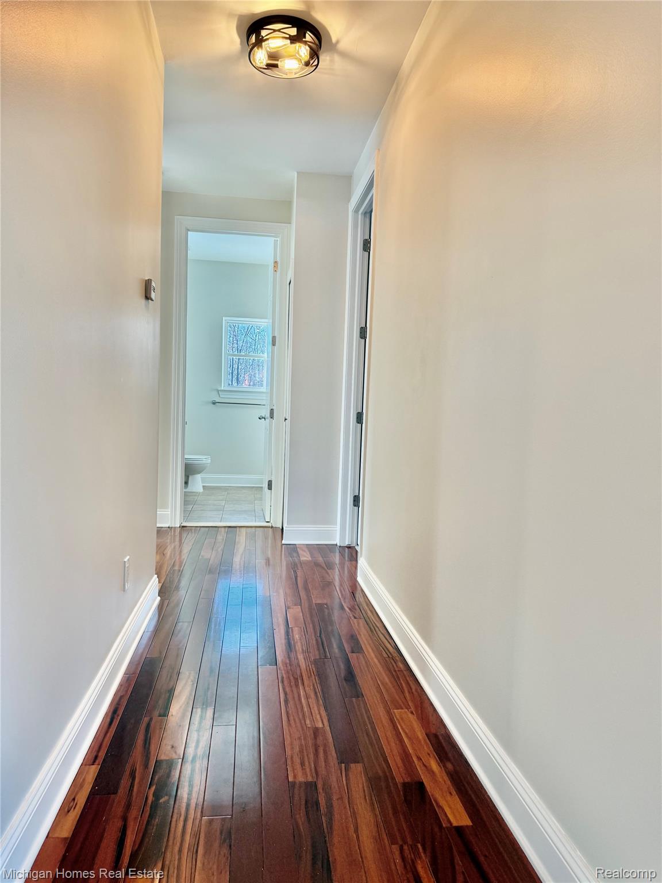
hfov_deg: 56.8
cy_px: 442
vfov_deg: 71.6
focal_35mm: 24
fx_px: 612
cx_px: 331
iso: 100
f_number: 1.78
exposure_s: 1/203
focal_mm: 6.76
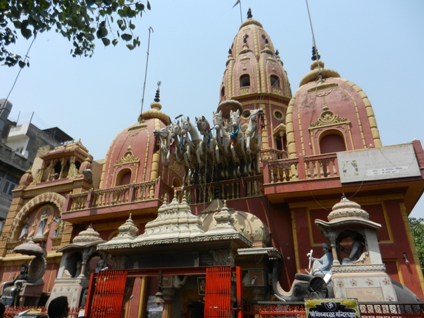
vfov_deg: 54.9
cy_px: 159
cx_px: 212
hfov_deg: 69.4
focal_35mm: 25
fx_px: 306
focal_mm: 4.5
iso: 160
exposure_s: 1/1600
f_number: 3.5
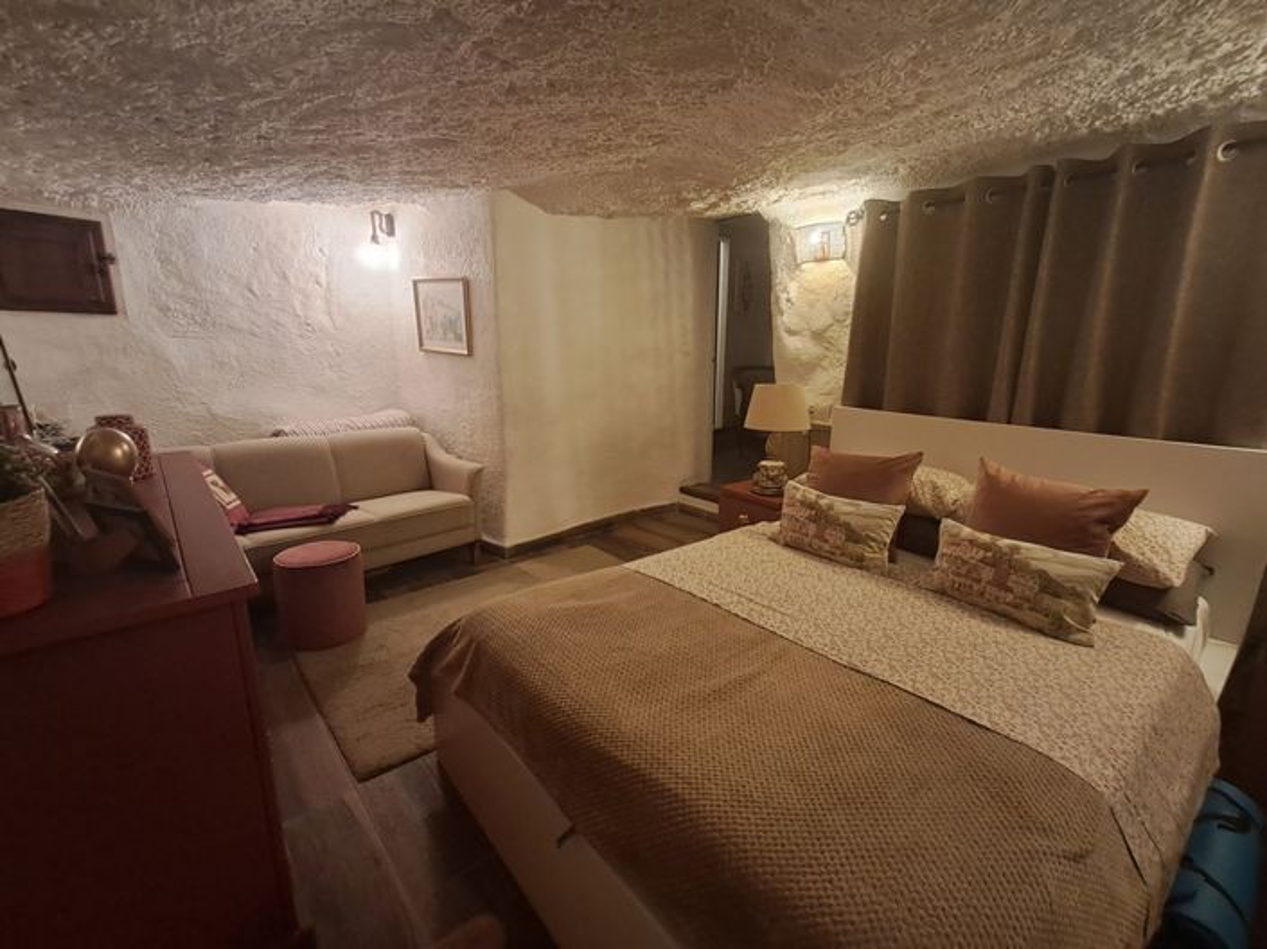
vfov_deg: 78.1
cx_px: 634
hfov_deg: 94.5
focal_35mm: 16
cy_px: 474
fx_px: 585
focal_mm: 1.64
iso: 250
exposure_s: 1/25
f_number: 2.2
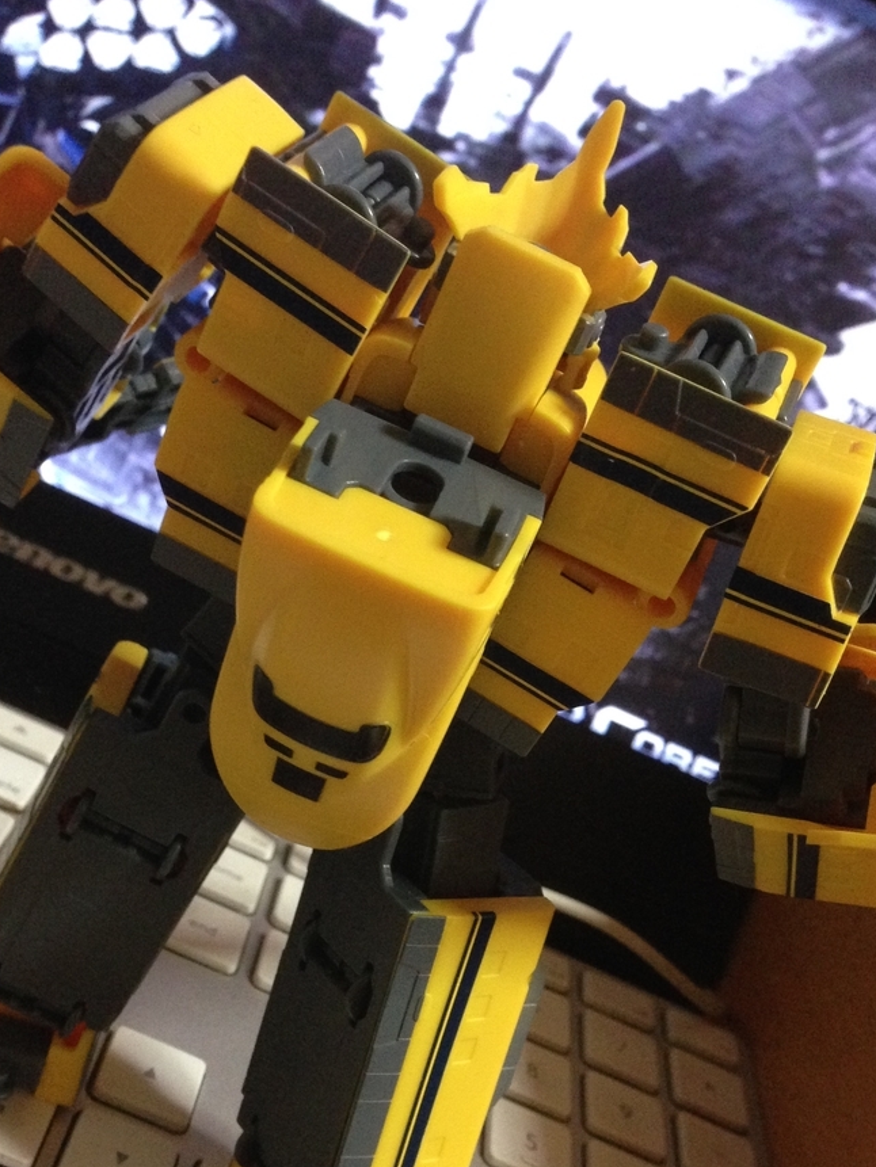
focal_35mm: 46
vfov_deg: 40.9
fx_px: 1552
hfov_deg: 31.5
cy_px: 735
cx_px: 367
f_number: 2.4
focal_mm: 4.12
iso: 400
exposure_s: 1/20
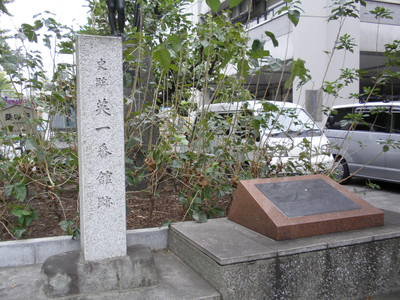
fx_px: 428
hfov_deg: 50.1
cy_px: 150
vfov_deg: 38.7
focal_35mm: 37
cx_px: 200
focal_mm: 6.6
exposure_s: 1/50
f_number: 3.5
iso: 64
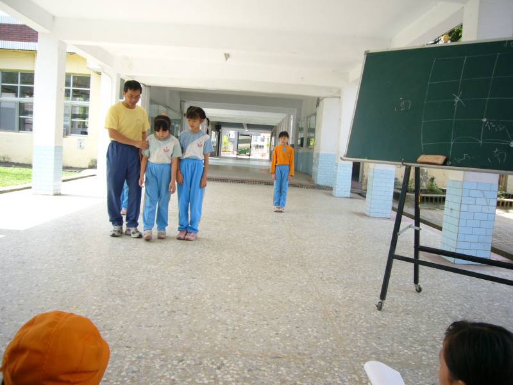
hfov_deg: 63.4
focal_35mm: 28
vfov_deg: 49.7
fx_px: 415
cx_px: 256
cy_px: 192
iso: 80
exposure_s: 1/200
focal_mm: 4.6
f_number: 2.8
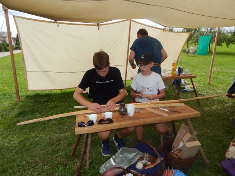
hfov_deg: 73.9
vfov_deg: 58.9
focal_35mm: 23
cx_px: 118
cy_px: 88
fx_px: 156
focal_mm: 4
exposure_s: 1/800
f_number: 3
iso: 125
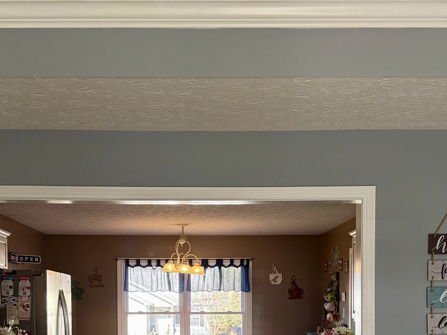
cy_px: 318
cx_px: 205
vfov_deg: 27.3
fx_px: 658
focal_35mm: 51
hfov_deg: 37.5
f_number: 1.78
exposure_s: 1/160
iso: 200
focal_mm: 6.76
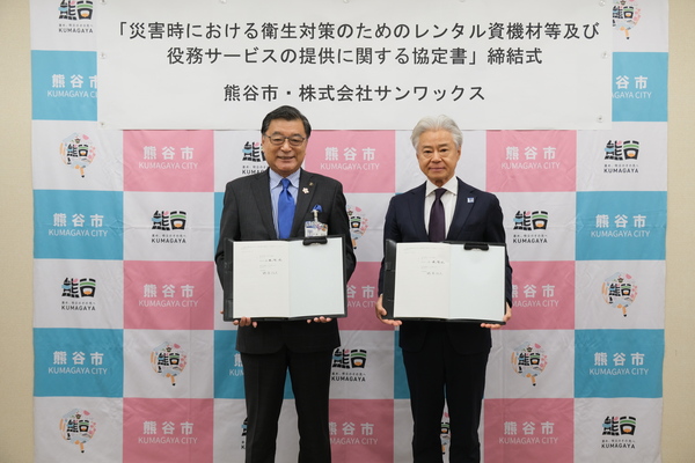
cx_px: 348
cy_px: 232
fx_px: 791
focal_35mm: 41
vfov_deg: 32.6
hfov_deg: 47.4
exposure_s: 1/125
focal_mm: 27.4
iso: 800
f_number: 3.5
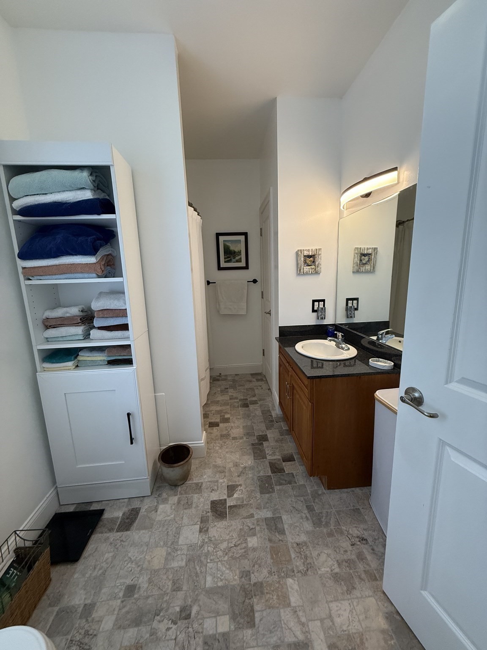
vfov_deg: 102.1
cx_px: 244
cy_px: 325
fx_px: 263
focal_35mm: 14
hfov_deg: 85.7
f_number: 2.2
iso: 250
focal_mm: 2.22
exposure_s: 1/120
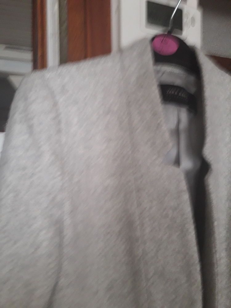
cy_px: 154
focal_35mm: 27
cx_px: 116
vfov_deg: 65.3
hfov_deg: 51.4
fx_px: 240
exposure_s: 1/25
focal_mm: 3.6
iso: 200
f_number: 1.9
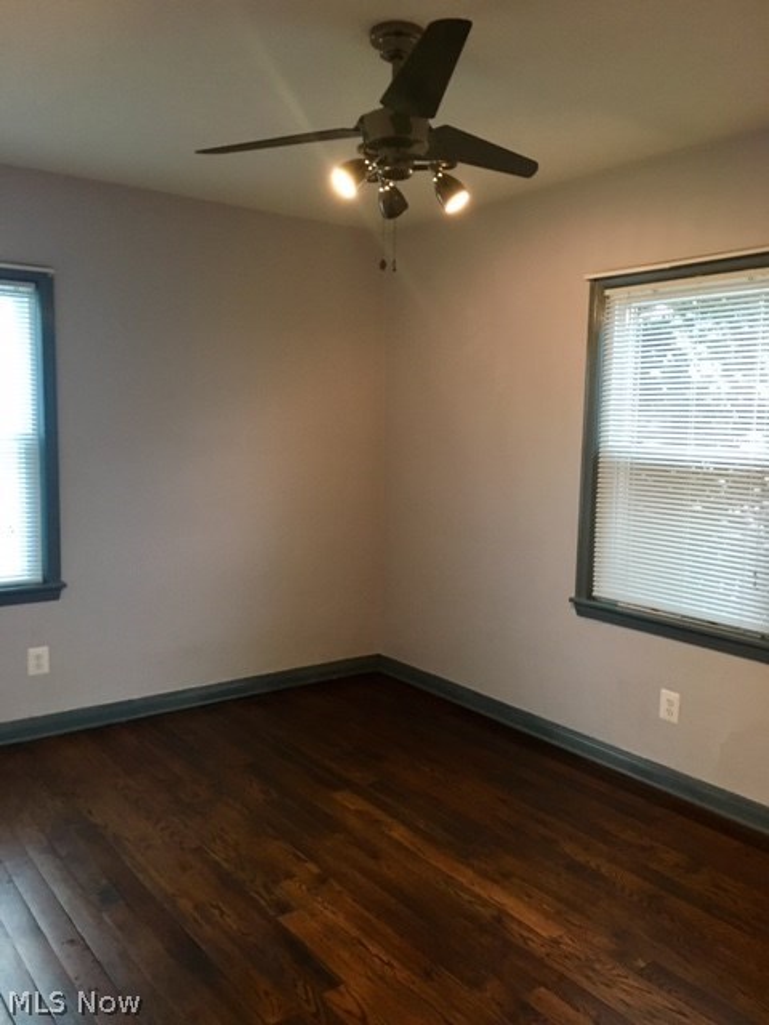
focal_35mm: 29
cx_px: 384
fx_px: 859
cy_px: 512
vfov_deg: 61.7
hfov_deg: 48.2
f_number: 2.2
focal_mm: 4.15
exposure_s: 1/15
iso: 200
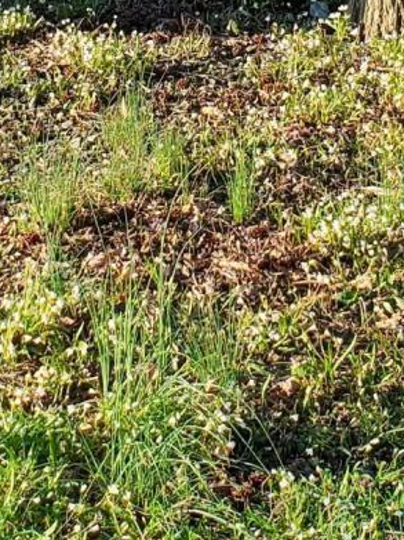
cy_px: -137
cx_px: 164
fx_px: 2071
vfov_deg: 14.3
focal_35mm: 133
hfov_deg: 11.1
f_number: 2.4
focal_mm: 4.3
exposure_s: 1/509
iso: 50
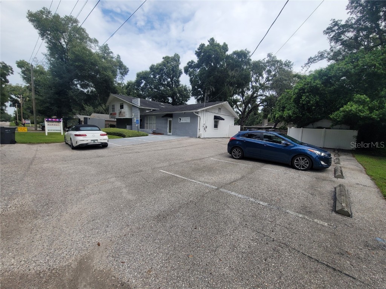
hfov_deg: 106.2
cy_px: 144
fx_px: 145
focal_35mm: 13
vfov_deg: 89.9
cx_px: 193
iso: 50
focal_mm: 2.2
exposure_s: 1/1433
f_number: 2.2
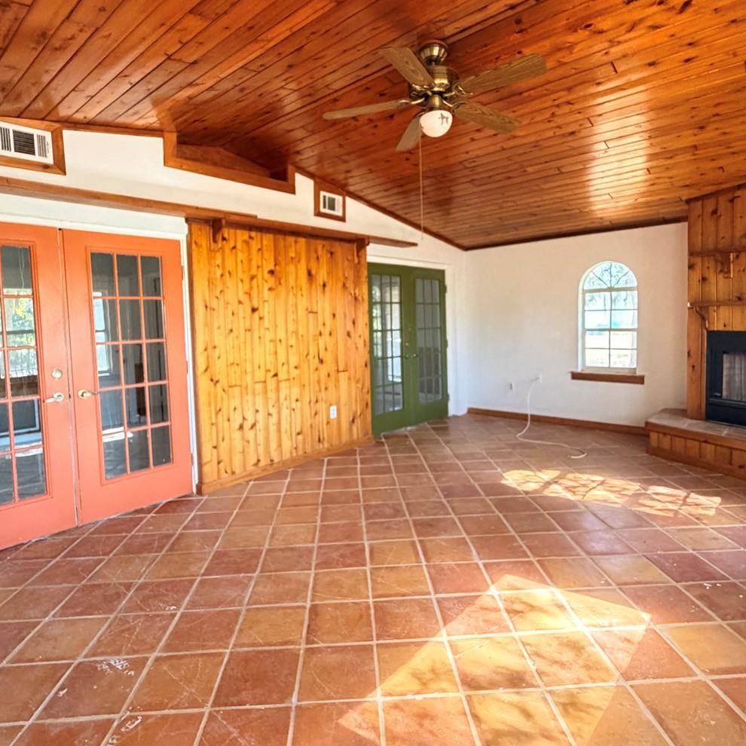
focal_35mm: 20
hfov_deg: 74.8
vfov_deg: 74.7
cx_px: 374
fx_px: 488
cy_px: 346
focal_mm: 2.22
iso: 500
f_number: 2.2
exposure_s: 1/60
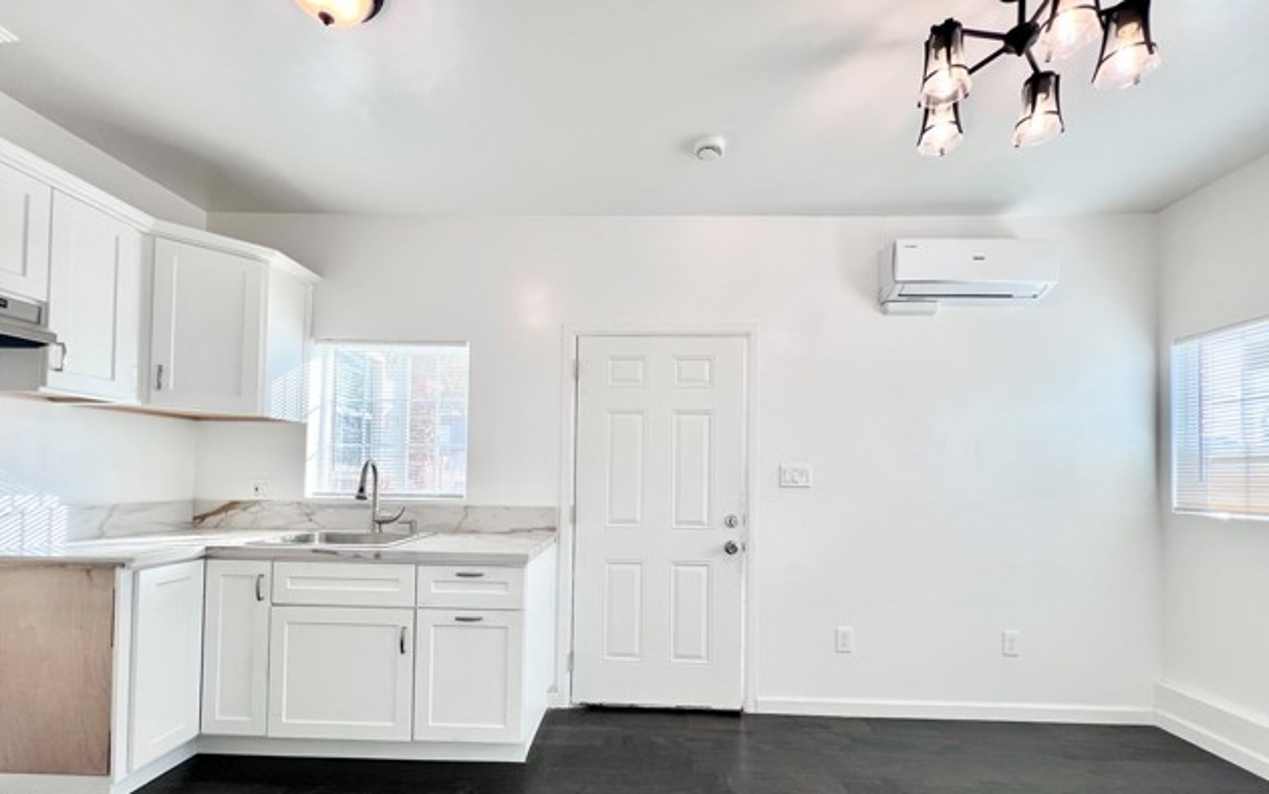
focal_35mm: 14
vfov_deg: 77.9
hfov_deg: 105.3
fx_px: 484
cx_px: 641
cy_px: 470
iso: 32
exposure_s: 1/120
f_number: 1.8
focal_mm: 1.57
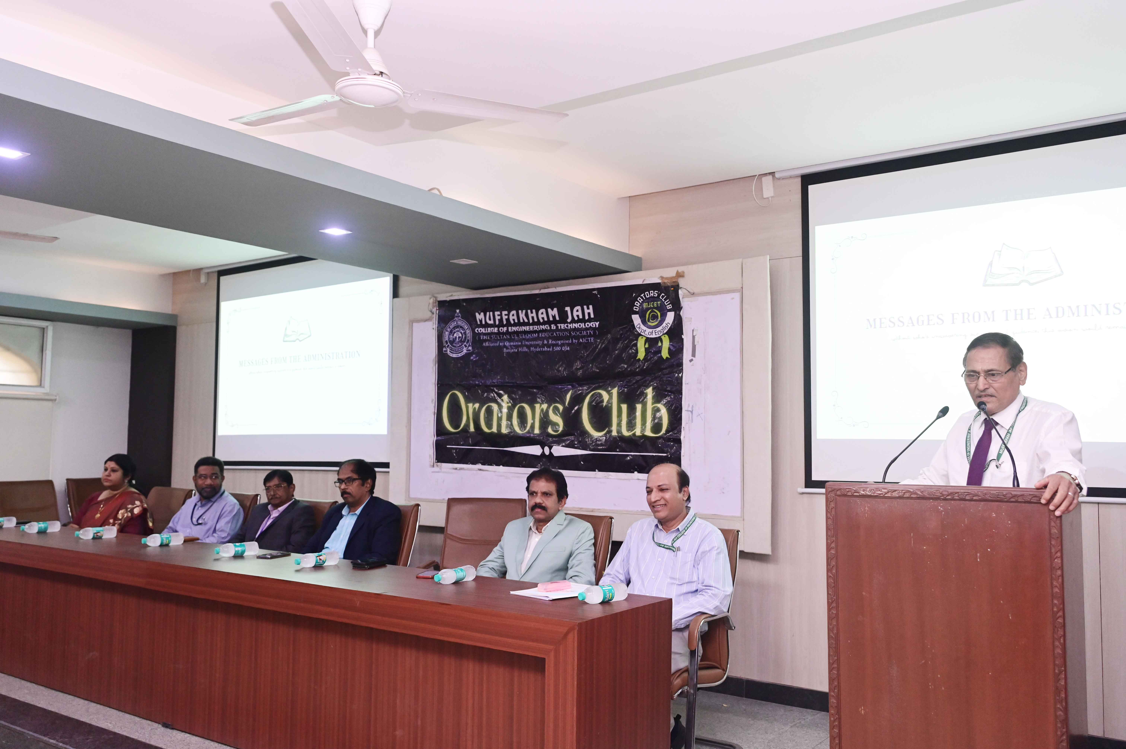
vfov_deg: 43.6
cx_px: 563
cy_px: 374
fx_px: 938
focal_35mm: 30
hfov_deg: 62.0
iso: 3200
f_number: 4
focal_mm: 30
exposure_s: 1/125
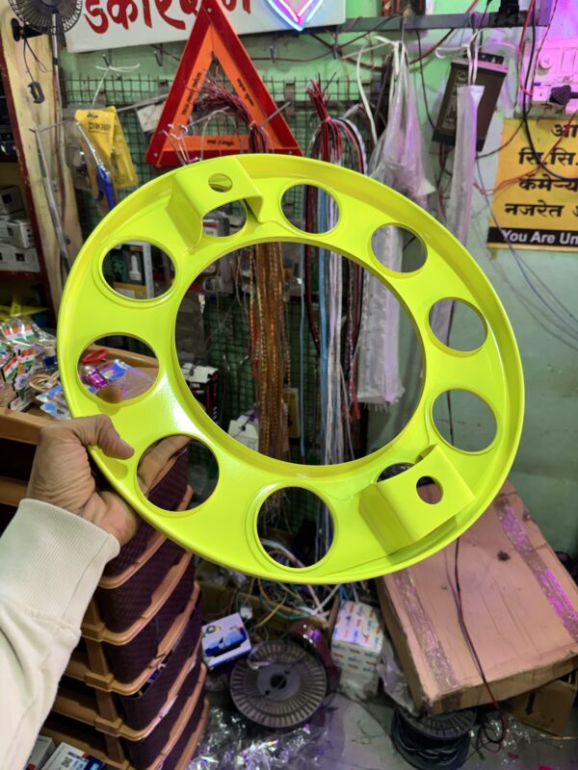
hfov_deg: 56.8
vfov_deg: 71.6
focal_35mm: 24
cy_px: 385
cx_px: 289
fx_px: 534
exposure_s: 1/100
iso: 160
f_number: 1.78
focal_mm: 6.76
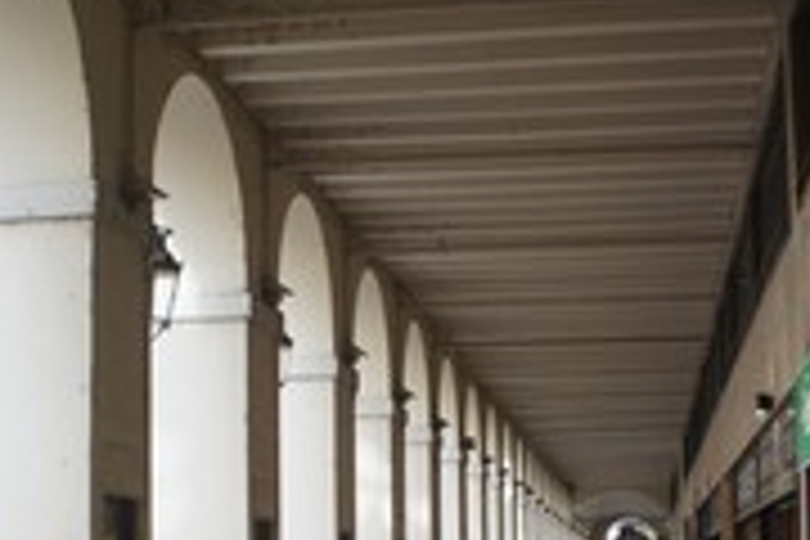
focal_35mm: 69
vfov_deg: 19.4
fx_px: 1552
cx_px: 414
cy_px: 477
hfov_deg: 29.2
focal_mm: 18
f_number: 5
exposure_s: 1/250
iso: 800
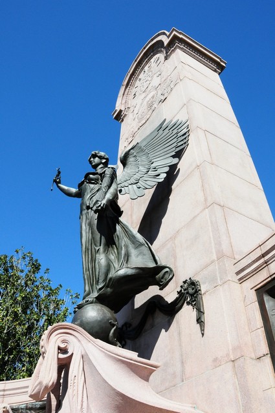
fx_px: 379
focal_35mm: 33
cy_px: 206
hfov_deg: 39.9
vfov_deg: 57.3
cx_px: 138
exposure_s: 1/640
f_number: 13
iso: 1000
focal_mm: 22
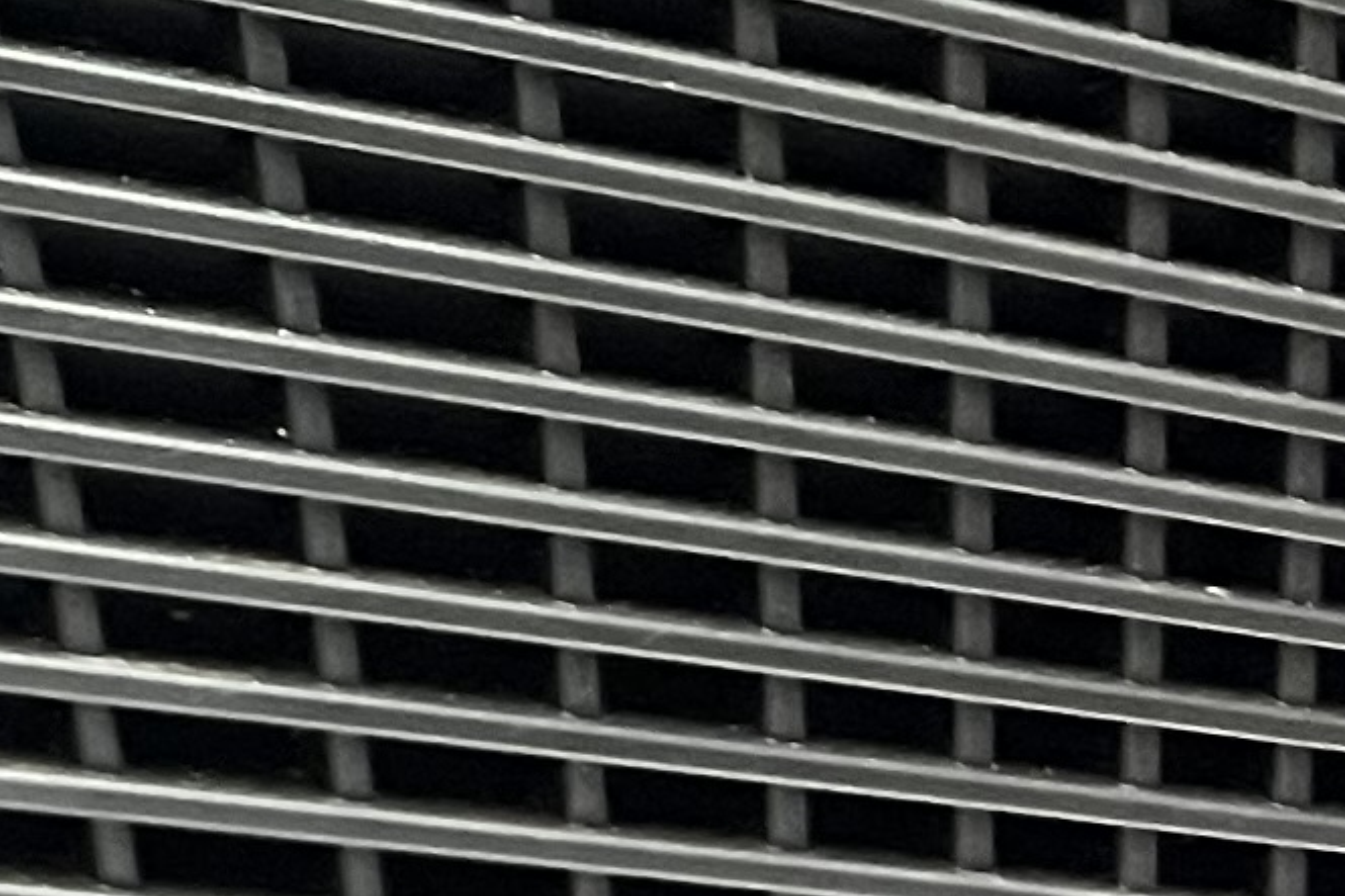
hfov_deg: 10.5
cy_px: -716
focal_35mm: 164
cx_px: -2055
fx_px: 6125
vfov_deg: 8.1
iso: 400
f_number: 1.5
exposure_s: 1/50
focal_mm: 5.7
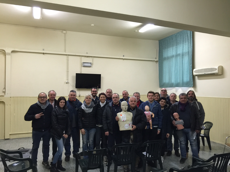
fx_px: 193
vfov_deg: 48.2
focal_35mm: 29
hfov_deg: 61.7
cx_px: 115
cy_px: 86
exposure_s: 1/17
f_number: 2.2
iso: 80
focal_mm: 4.15
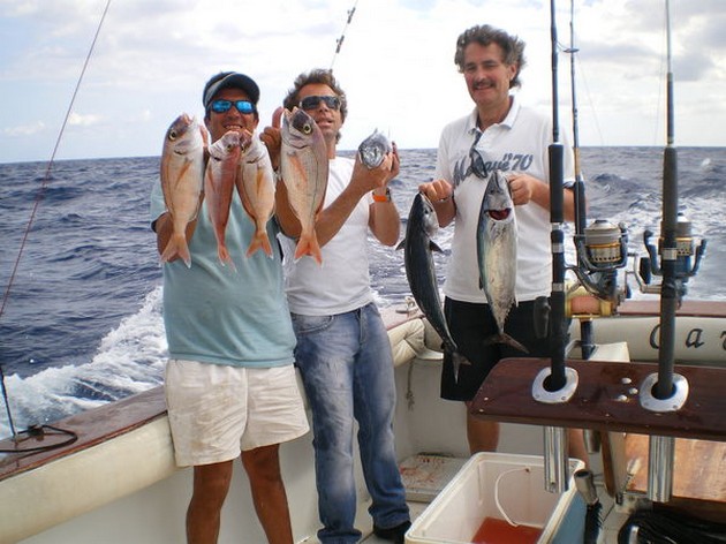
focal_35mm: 36
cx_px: 363
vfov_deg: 39.6
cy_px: 272
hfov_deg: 51.4
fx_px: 755
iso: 50
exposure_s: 1/250
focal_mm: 6.3
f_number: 4.6
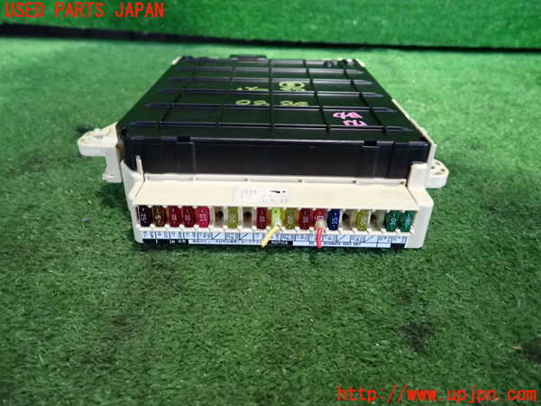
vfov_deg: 54.9
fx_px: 391
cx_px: 270
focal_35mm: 25
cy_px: 203
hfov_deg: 69.4
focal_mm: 4.5
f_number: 2
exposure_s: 1/60
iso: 1250
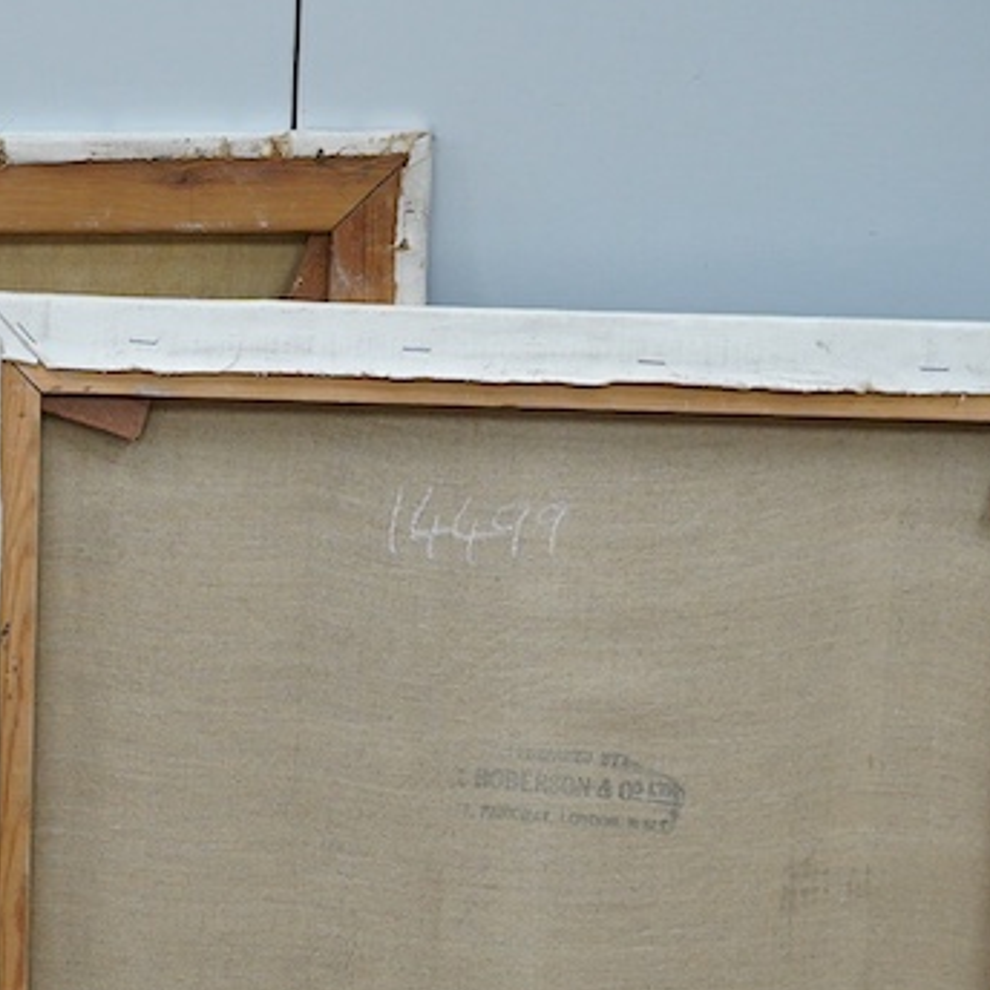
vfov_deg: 17.3
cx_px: 69
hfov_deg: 17.1
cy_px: 740
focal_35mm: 100
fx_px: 3236
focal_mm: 30
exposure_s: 1/125
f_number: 8
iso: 1250
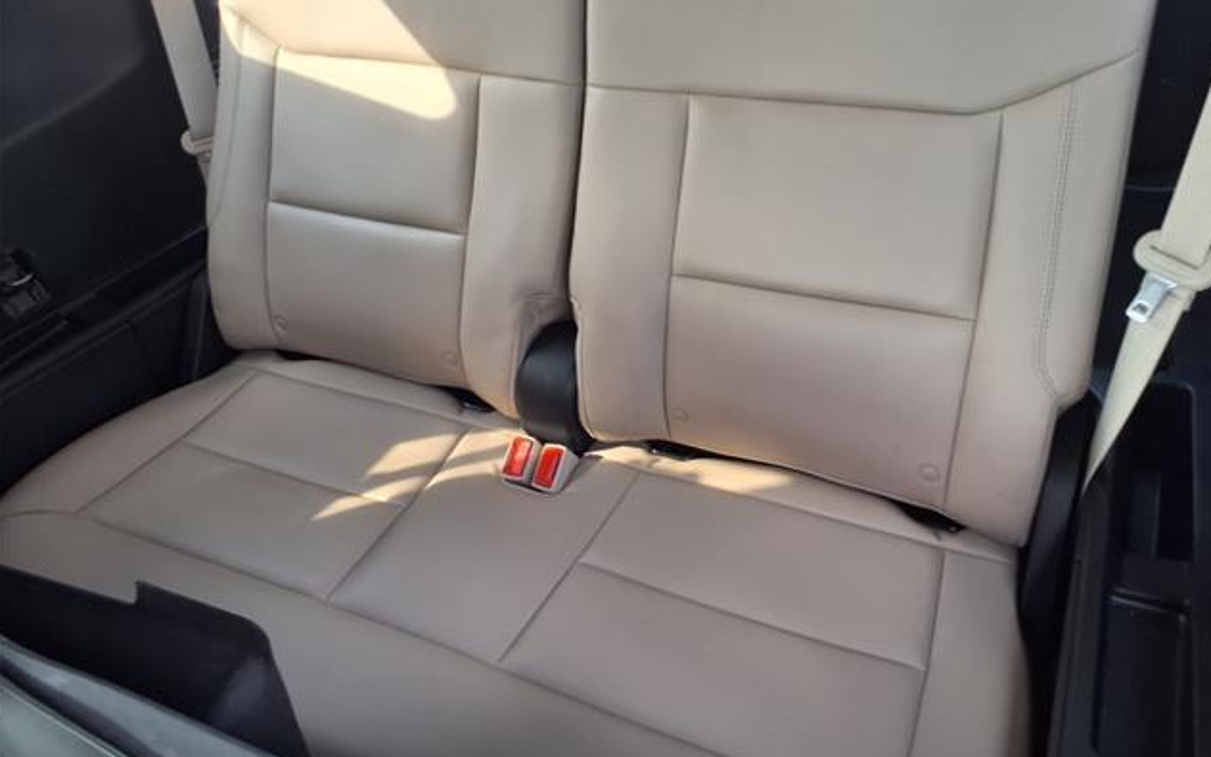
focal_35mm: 29
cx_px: 609
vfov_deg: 42.9
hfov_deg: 64.6
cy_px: 303
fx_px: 957
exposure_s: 1/60.2
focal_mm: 3.58
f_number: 1.9
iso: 40
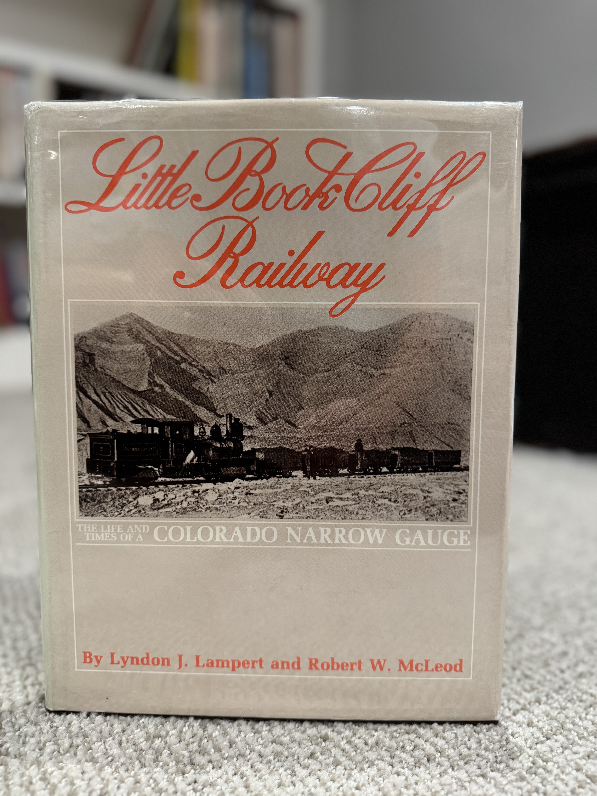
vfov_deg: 71.6
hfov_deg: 56.8
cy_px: 398
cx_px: 298
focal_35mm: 24
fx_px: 552
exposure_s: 1/60
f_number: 1.78
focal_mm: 6.76
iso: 320
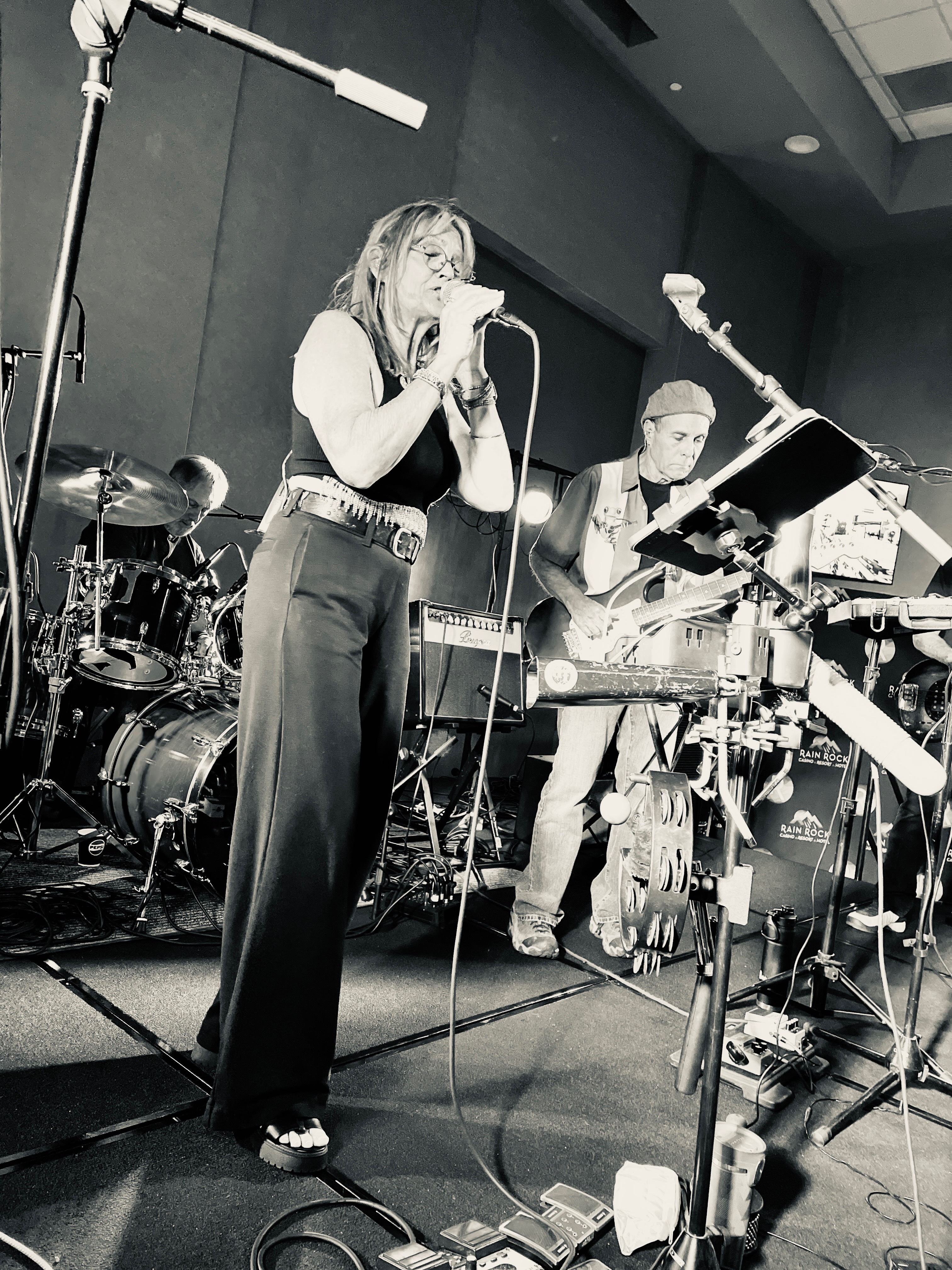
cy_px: 635
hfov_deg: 53.1
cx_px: 476
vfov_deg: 67.3
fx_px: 953
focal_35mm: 26
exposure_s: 1/40
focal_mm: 4.2
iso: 500
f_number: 1.6
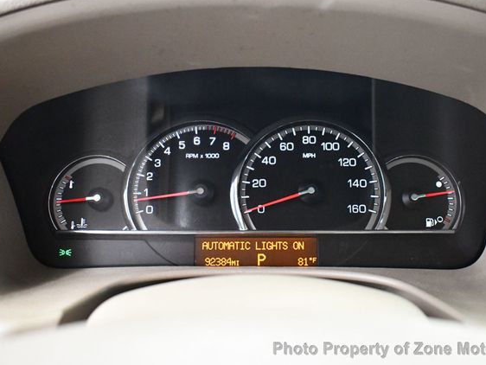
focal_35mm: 46
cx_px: 263
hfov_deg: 41.2
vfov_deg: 31.5
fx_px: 646
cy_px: 181
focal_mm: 21
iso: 7200
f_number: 3.8
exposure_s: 1/60
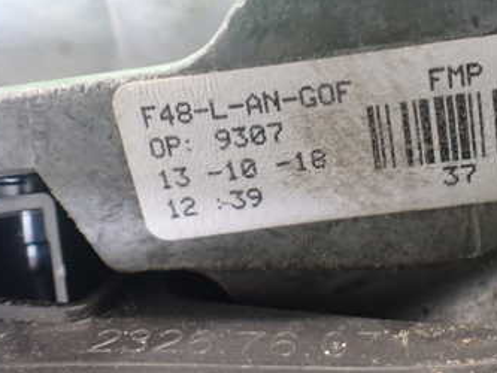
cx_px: 331
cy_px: 128
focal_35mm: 54
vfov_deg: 26.9
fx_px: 776
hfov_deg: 35.2
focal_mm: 5.4
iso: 800
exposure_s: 1/50
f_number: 2.3
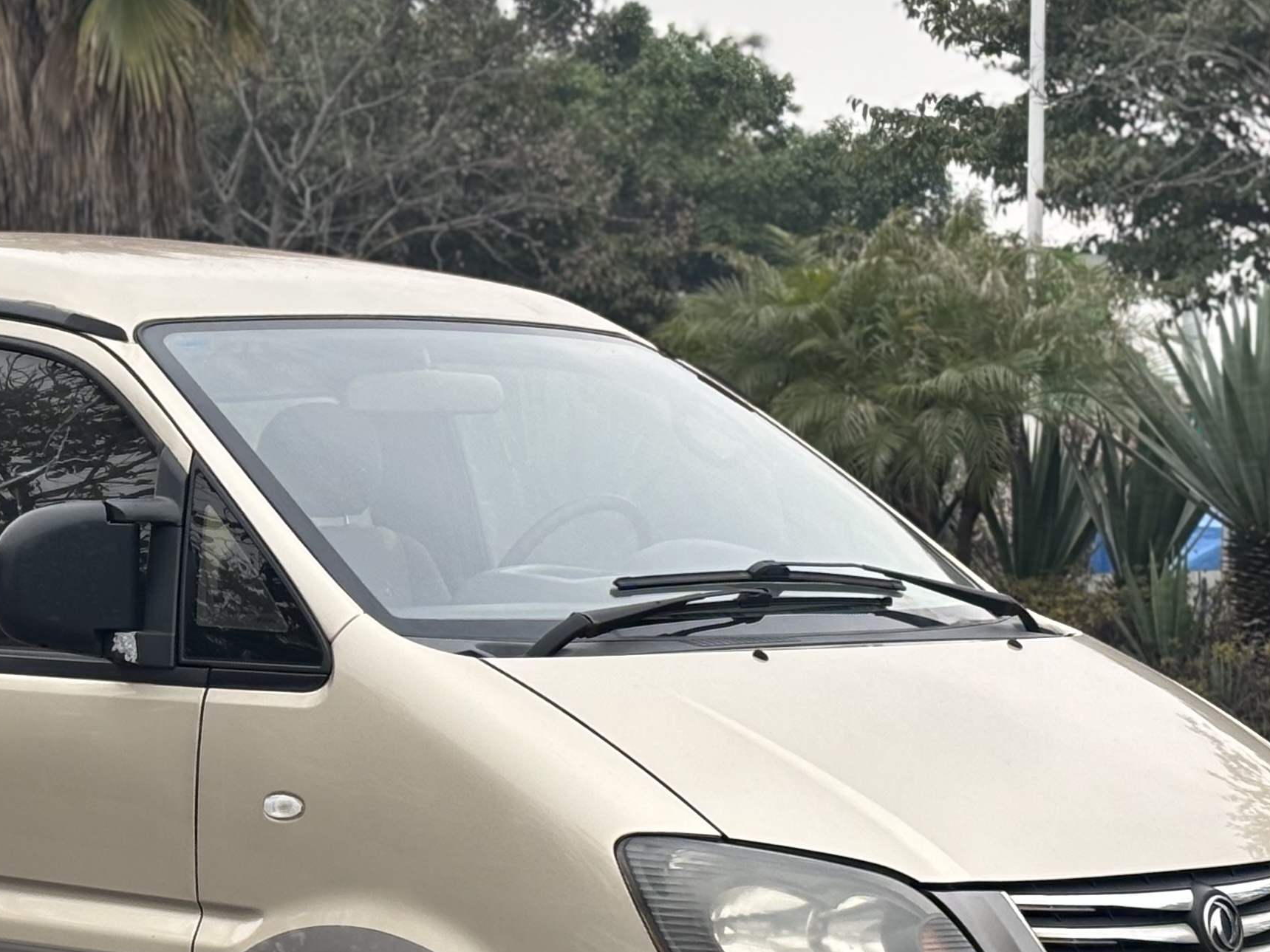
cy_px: 655
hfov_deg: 16.0
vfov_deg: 12.1
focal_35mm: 122
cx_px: 263
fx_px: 4476
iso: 32
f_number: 1.6
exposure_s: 1/221
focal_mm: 5.96
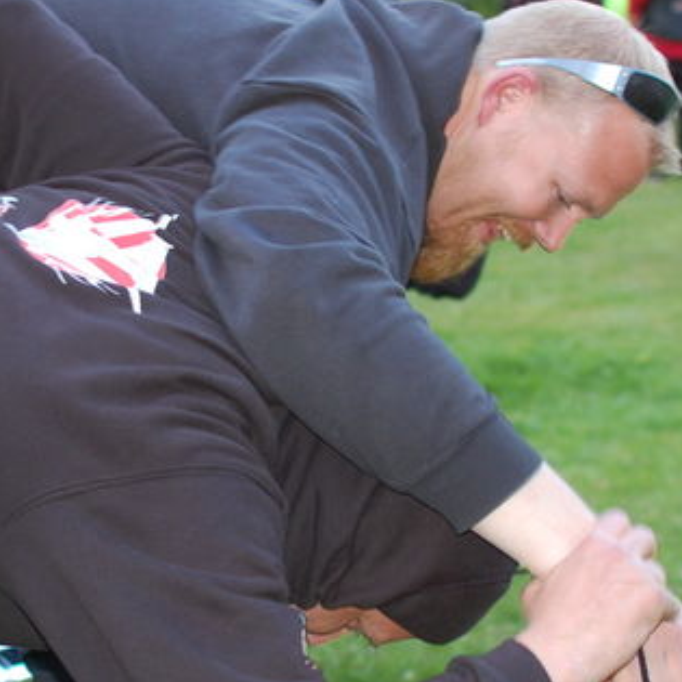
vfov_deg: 15.4
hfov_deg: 15.4
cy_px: 274
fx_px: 2520
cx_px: 200
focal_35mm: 113
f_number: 2.8
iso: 400
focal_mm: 35
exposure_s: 1/60
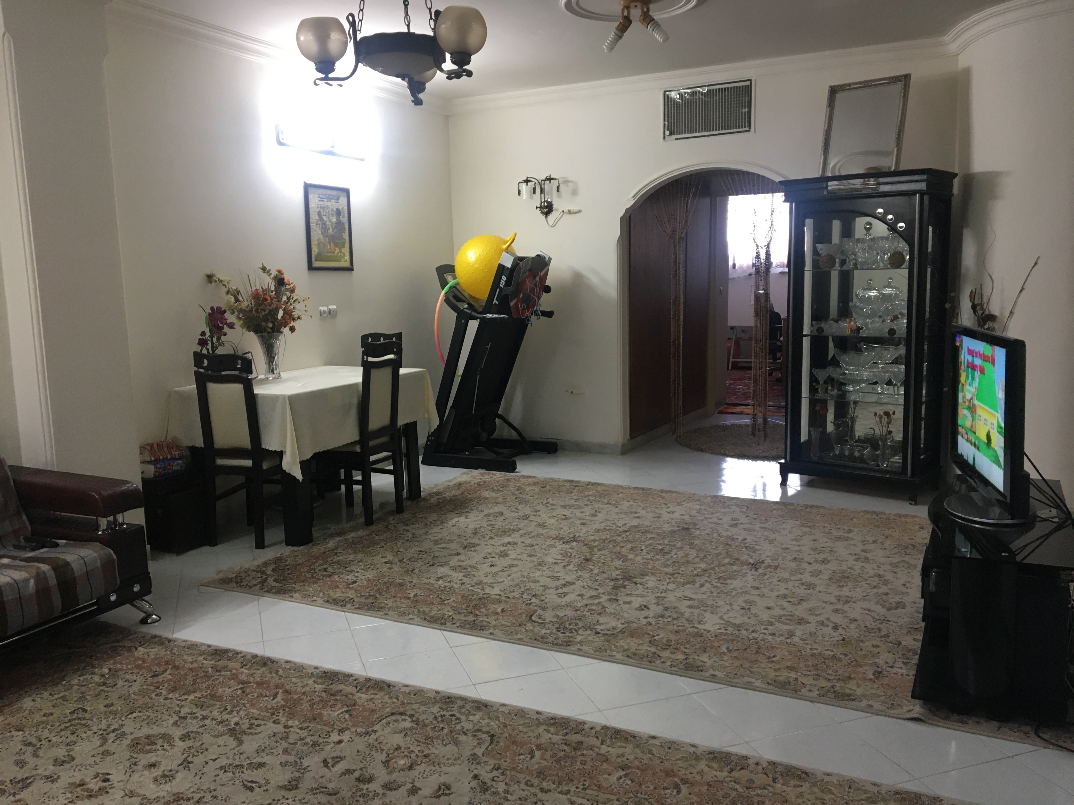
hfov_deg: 61.7
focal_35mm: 29
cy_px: 402
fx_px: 900
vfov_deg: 48.2
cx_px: 537
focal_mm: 4.15
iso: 125
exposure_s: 1/33
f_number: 2.2
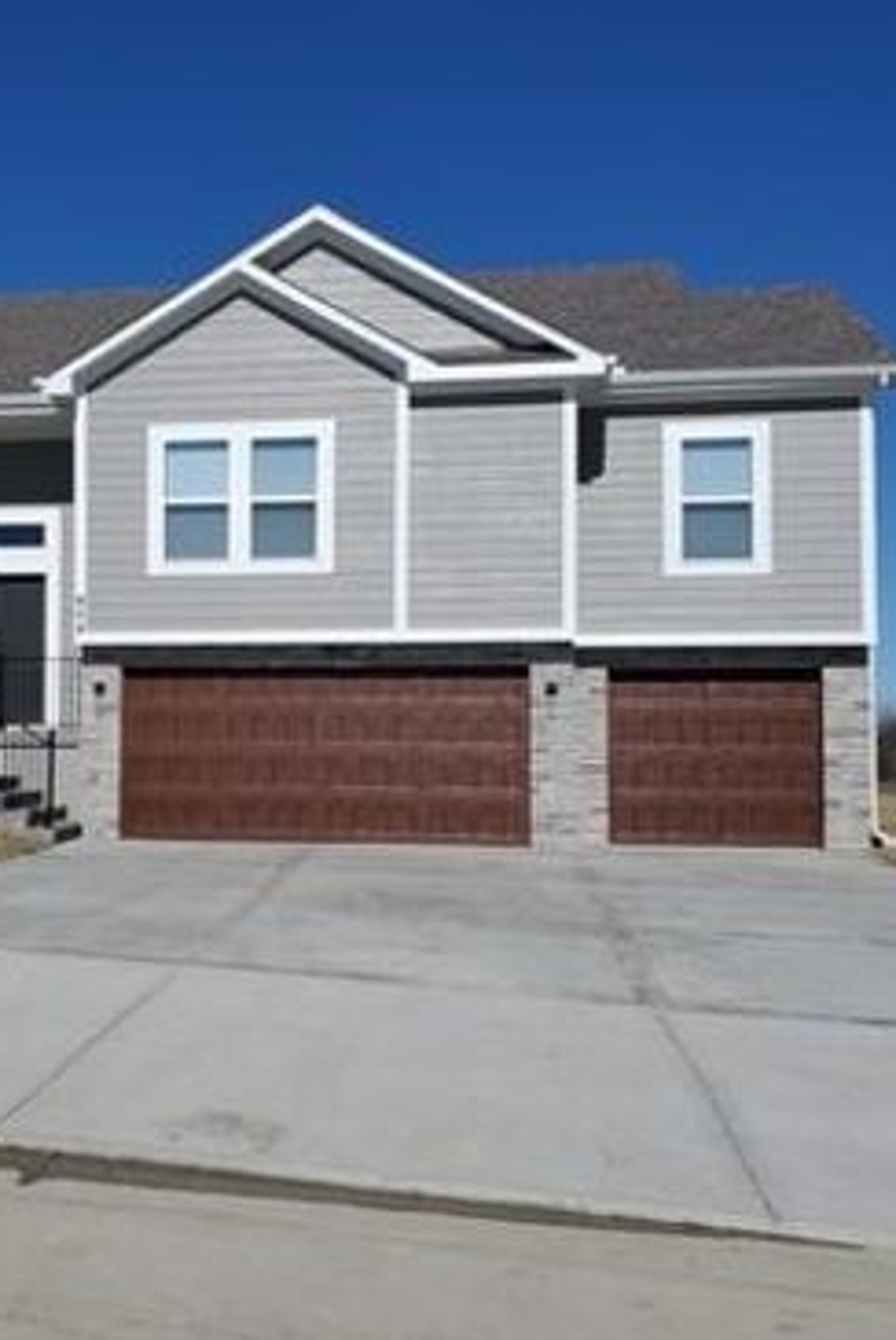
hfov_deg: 35.2
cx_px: 220
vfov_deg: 51.9
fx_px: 1379
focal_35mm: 37
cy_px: 670
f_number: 2.4
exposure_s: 1/3943
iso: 50
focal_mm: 4.3
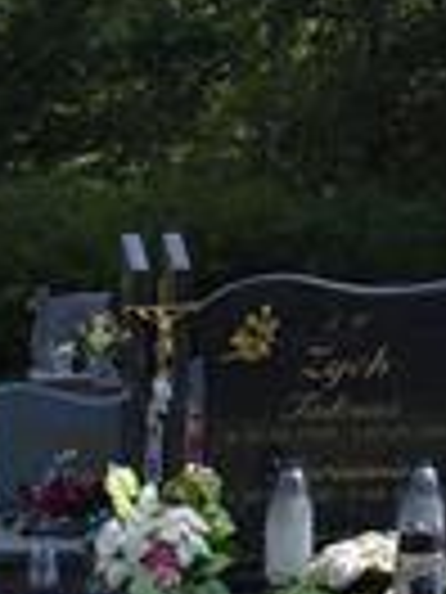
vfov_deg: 13.8
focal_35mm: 126
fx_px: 2165
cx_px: -396
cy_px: 1098
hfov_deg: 10.9
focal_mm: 18
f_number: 7.1
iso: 100
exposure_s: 1/200
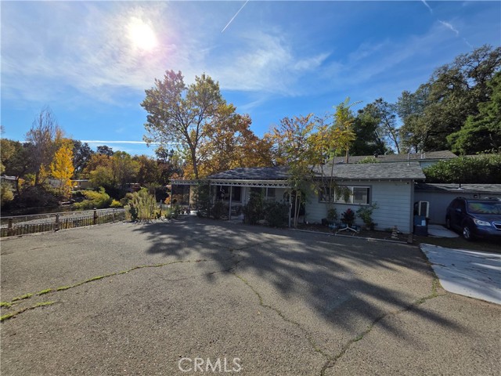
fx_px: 188
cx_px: 250
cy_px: 188
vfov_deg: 89.9
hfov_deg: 106.2
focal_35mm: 13
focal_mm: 2.2
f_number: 1.9
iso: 40
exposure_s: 1/3464
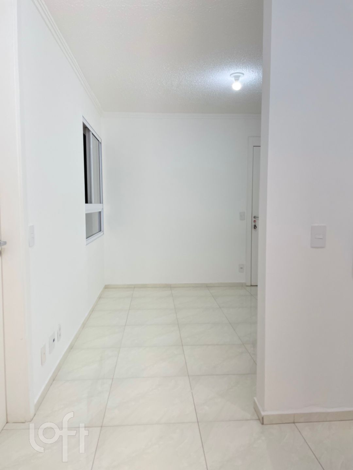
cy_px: 235
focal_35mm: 26
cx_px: 176
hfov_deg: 53.1
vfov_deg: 67.3
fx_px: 354
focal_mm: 4.2
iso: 80
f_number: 1.6
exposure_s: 1/120
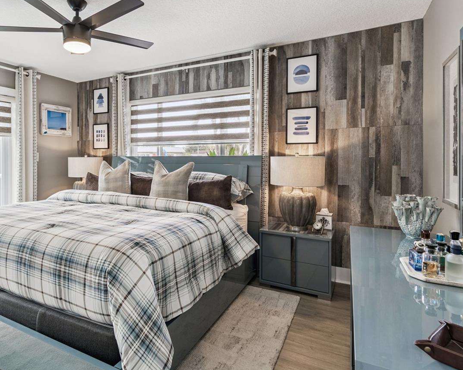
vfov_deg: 65.2
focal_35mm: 21
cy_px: 155
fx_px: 288
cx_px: 172
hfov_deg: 76.2
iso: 100
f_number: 7.1
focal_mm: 10
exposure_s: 1/25
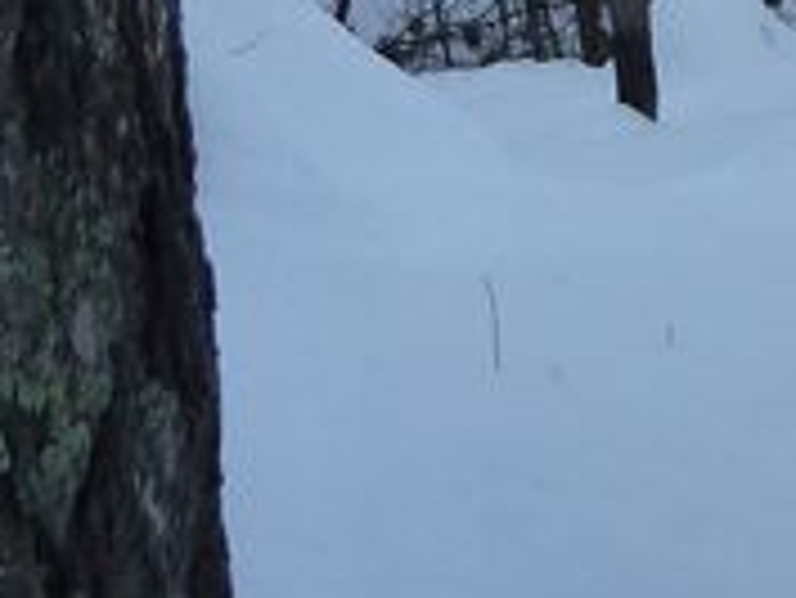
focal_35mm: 113
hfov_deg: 14.9
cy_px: -310
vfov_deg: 12.5
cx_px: 1480
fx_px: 2600
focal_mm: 4.1
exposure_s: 1/250
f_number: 4
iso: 125
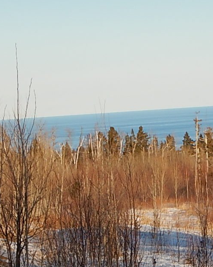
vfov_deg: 11.4
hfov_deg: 9.1
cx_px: 209
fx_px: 1324
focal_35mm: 168
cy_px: 211
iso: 125
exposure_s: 1/640
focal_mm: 12
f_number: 4.5
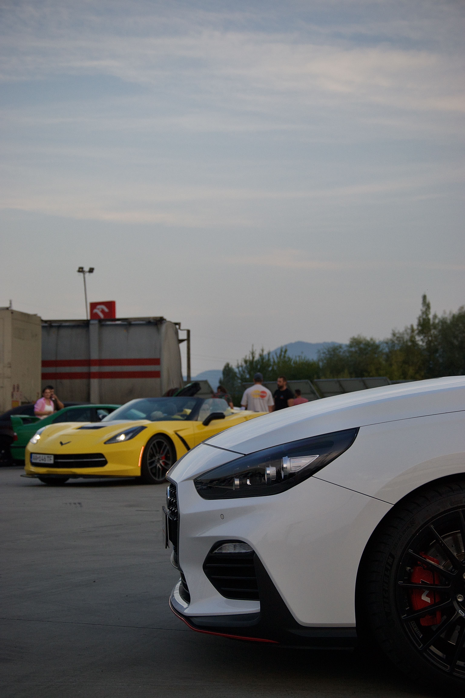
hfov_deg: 18.9
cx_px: 232
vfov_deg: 28.1
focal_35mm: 72
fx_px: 1395
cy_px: 349
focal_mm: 48
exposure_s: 1/640
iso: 400
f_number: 5.6
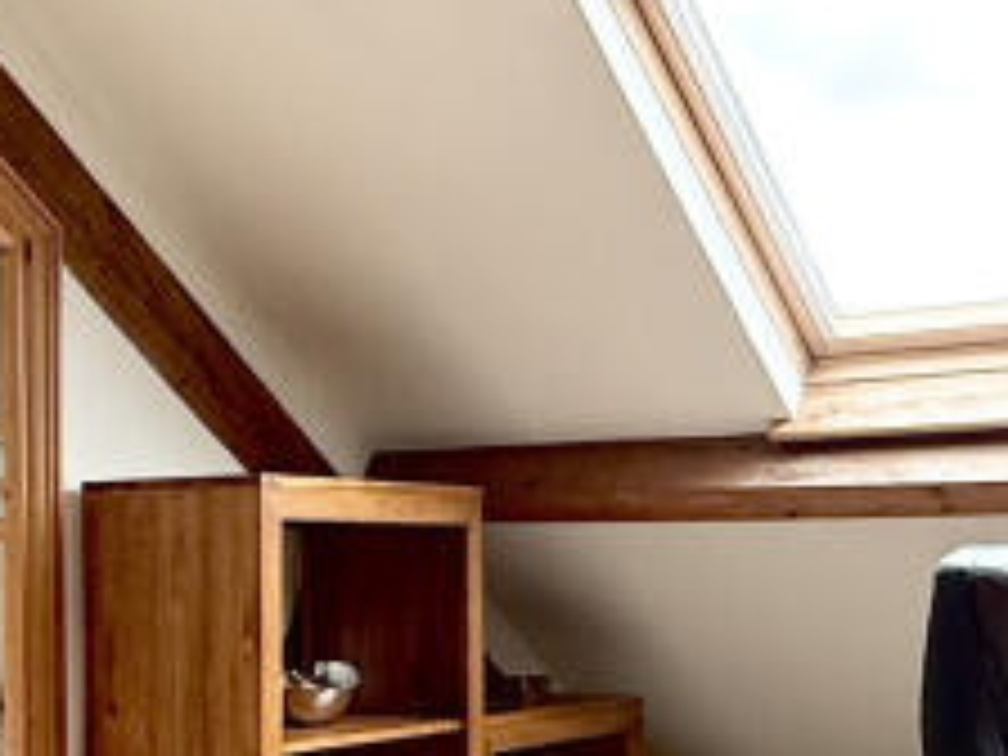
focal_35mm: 64
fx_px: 1864
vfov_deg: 22.7
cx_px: 328
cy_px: 590
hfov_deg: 30.0
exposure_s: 1/99
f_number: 2.2
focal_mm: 2.22
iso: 125
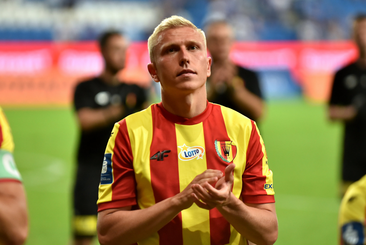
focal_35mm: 200
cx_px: 183
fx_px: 2034
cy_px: 122
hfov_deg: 10.3
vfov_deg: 6.9
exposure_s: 1/1000
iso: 1250
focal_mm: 200
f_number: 2.8
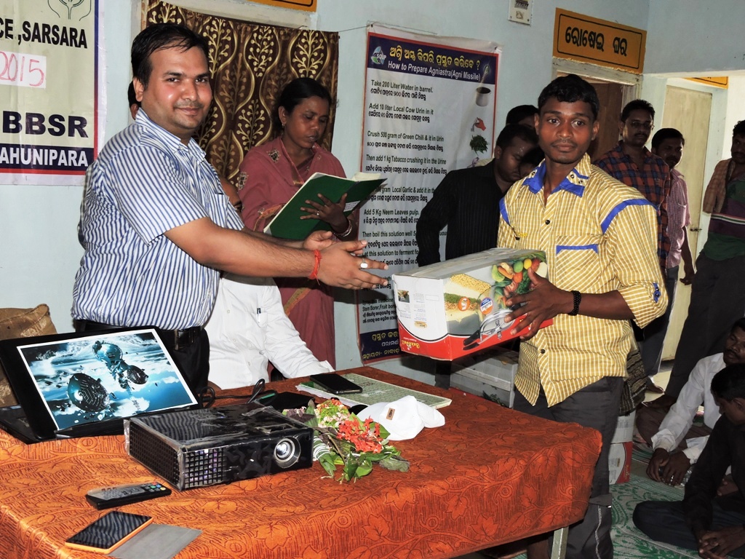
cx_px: 372
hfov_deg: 42.1
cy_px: 280
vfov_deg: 32.2
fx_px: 968
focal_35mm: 45
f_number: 4
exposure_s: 1/30
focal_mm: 8.1
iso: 200
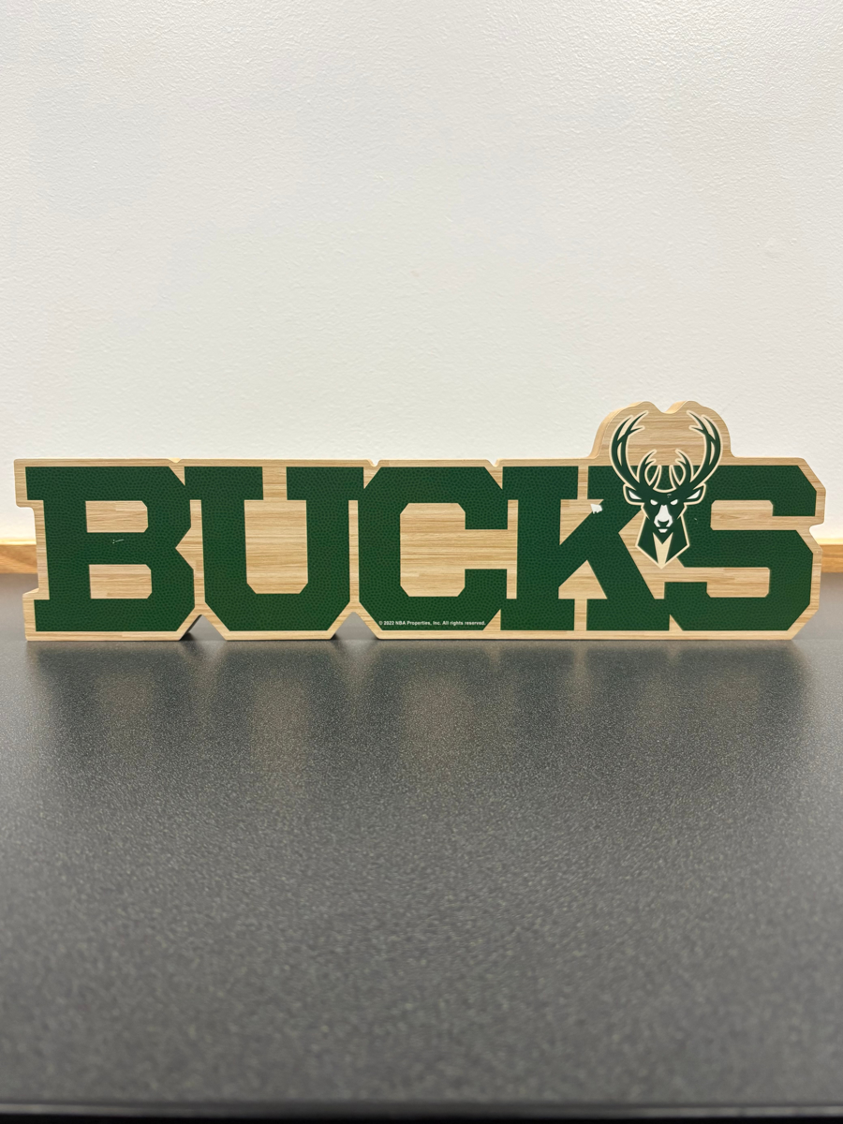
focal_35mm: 26
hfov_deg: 53.1
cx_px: 422
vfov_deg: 67.3
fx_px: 844
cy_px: 562
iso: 200
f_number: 1.6
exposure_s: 1/60
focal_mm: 5.96
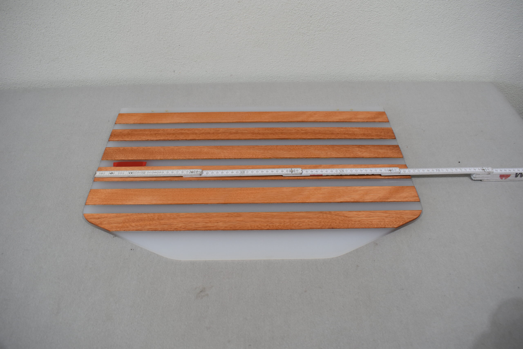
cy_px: 174
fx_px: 392
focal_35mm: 27
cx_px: 262
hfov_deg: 67.4
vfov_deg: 47.9
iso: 360
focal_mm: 18
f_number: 5.6
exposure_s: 1/125
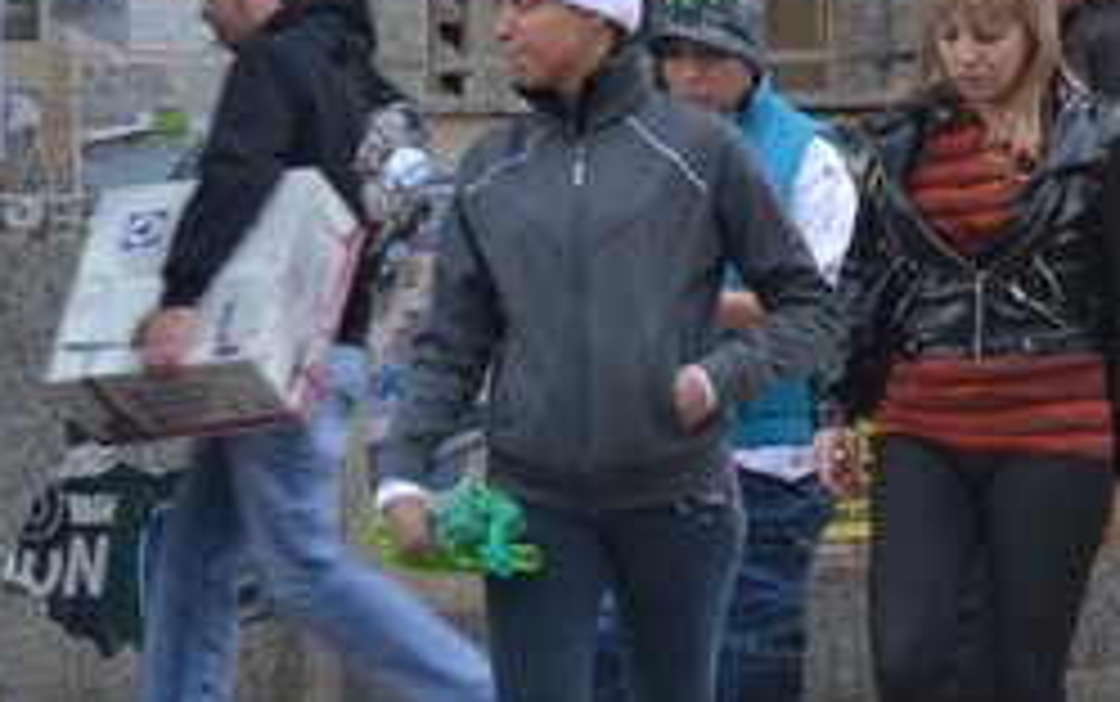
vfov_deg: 3.4
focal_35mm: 386
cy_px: 292
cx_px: 1156
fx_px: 11797
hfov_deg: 5.4
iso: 400
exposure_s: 1/60
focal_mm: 105
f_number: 8
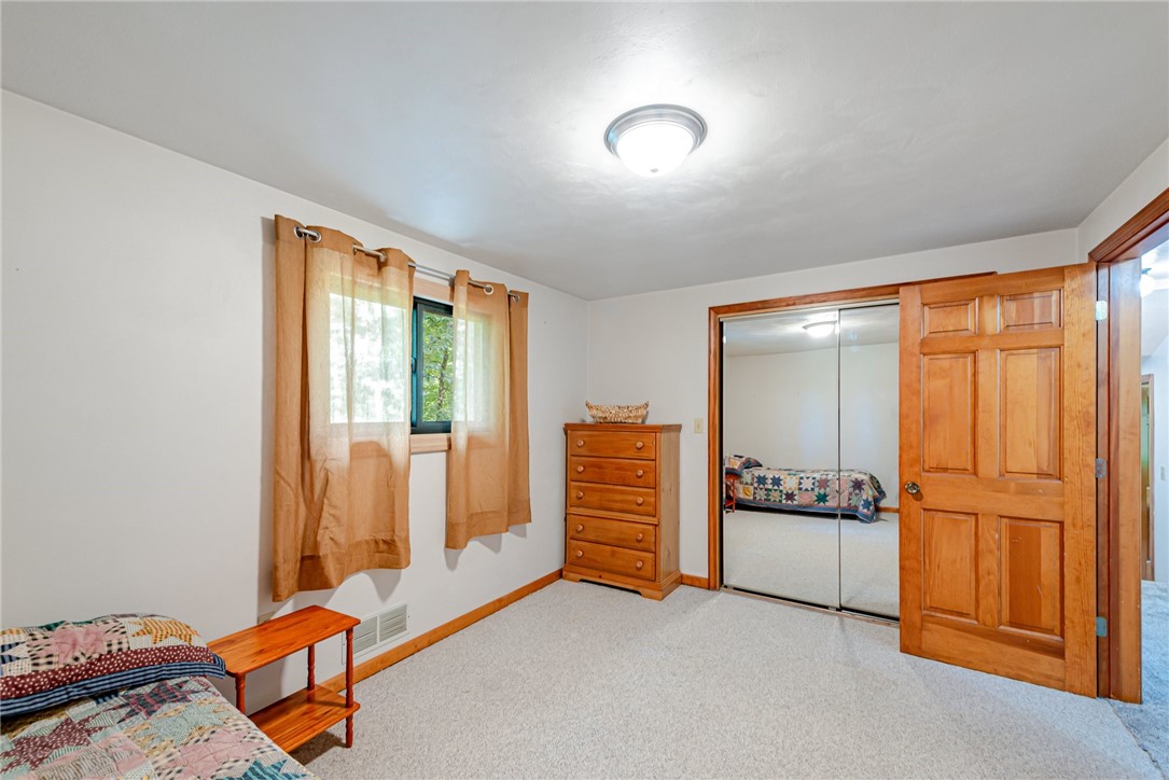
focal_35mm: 14
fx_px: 455
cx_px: 584
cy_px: 390
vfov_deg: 81.2
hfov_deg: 104.2
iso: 320
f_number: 13
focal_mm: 14
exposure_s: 1/10
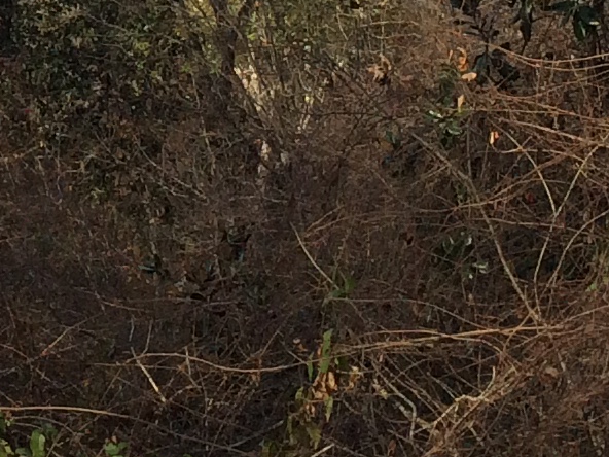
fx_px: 2815
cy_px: -428
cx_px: -189
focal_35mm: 160
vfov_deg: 8.8
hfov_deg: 12.0
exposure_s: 1/1466
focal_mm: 4.15
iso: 32
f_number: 2.2
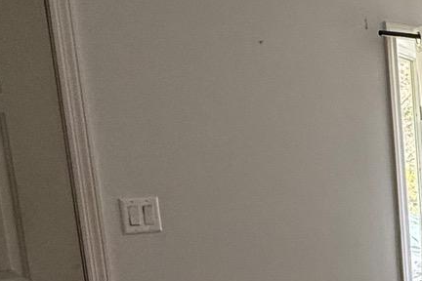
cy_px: 303
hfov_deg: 22.7
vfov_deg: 19.0
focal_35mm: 69
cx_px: 666
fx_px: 809
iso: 125
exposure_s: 1/99
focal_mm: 2.22
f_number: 2.2
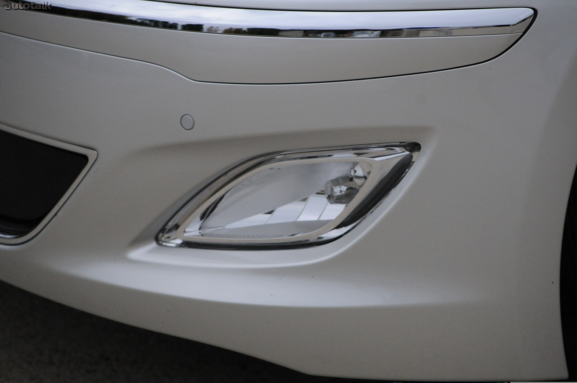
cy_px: 192
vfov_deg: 6.8
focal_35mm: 202
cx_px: 288
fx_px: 3242
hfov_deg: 10.2
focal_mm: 135
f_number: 8
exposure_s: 1/2500
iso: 2000
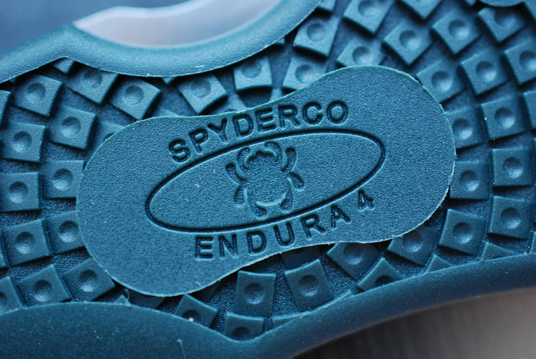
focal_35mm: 60
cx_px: 268
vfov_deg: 22.7
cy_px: 180
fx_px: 894
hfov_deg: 33.4
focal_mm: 40
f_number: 4
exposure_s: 1/50
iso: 800
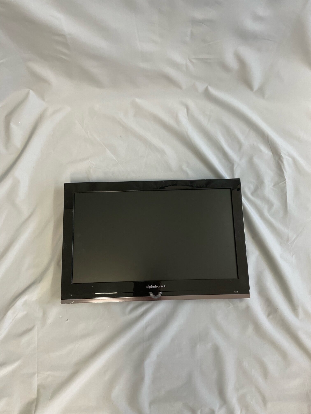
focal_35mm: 26
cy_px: 207
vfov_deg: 67.3
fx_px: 311
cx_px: 156
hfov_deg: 53.1
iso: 125
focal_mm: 4.2
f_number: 1.6
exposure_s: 1/100
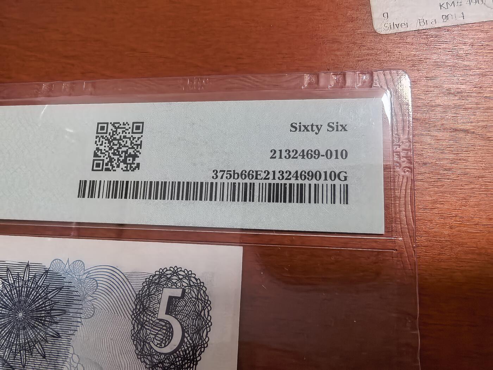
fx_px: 342
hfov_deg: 71.6
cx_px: 246
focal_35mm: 24
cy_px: 185
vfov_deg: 56.8
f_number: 2.2
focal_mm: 1.68
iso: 800
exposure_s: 1/25
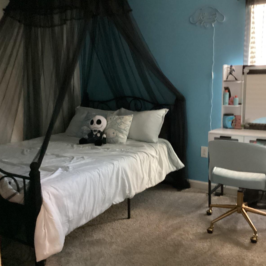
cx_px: 158
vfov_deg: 44.9
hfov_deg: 44.7
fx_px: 322
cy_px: 133
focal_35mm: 37
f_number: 2.4
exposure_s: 1/17
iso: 640
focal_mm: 3.3
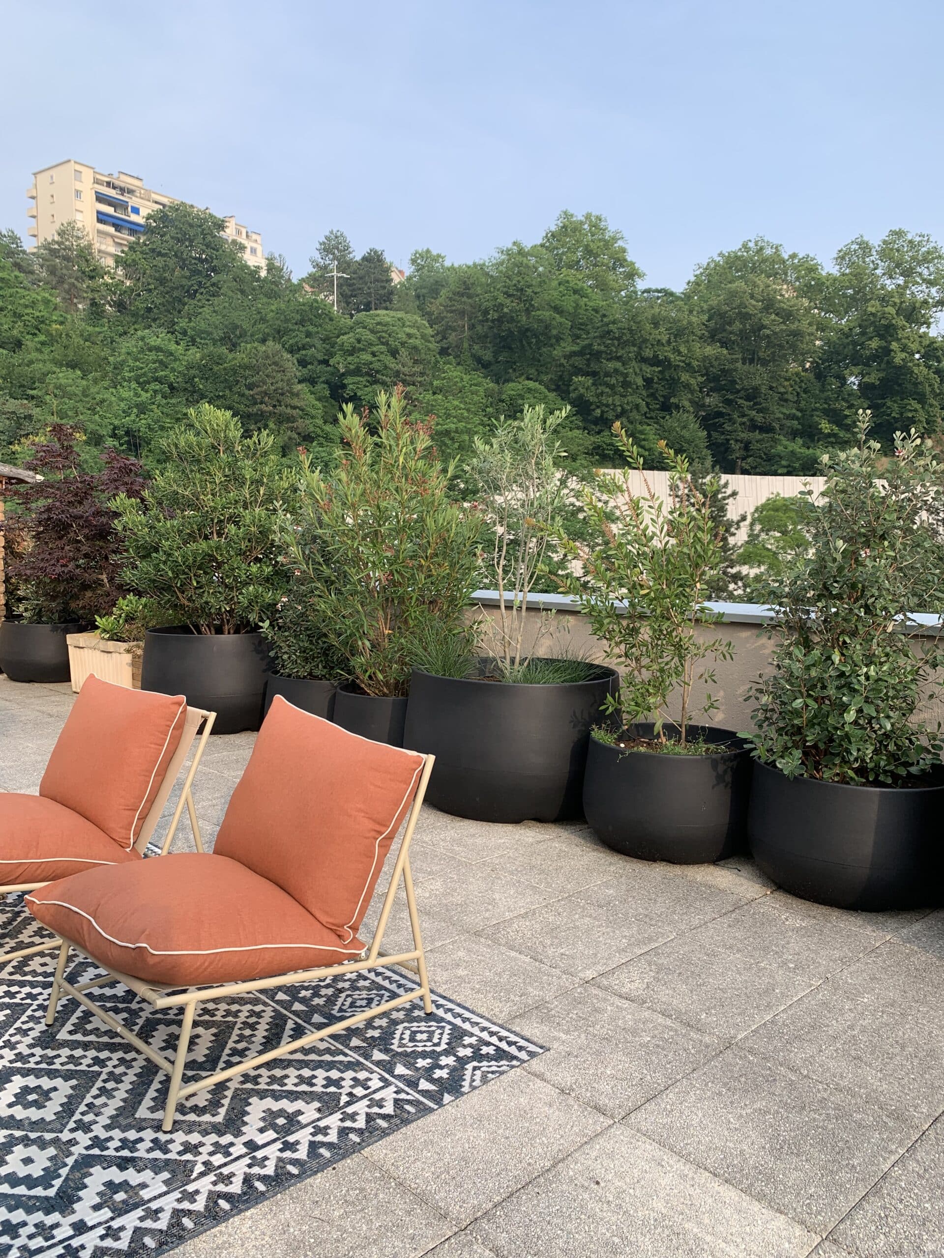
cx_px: 472
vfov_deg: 67.3
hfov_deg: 53.1
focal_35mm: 26
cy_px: 629
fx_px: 945
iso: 25
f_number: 1.8
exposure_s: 1/727
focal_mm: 4.25
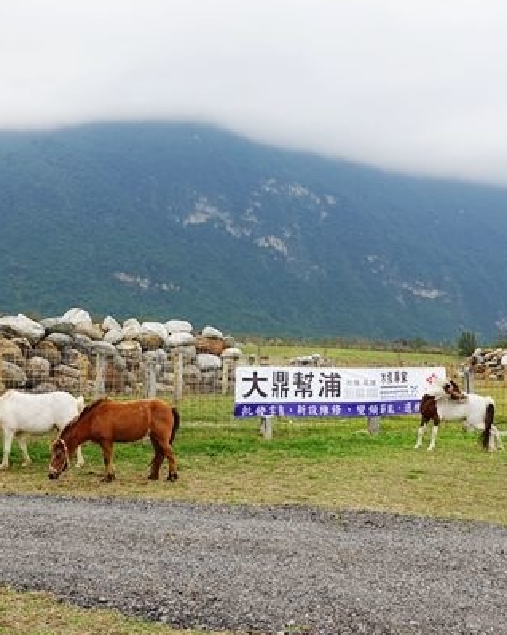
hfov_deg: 32.7
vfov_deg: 40.3
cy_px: 325
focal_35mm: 46
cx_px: 268
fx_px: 863
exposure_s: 1/320
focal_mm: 11.29
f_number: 4
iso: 125
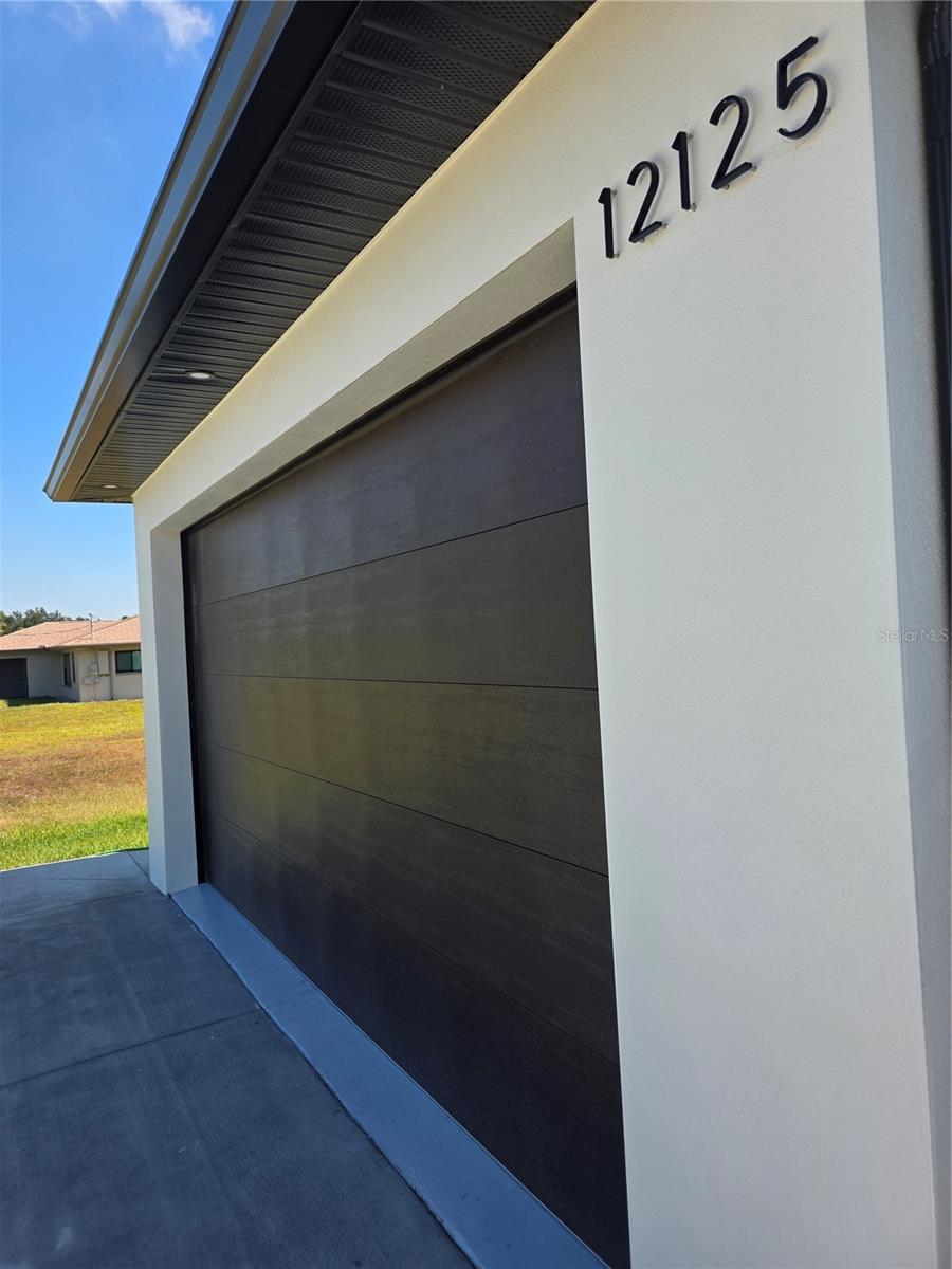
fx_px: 843
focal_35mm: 23
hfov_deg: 58.9
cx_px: 476
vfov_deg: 73.9
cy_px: 634
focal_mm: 6.3
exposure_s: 1/2921
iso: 80
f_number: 1.7
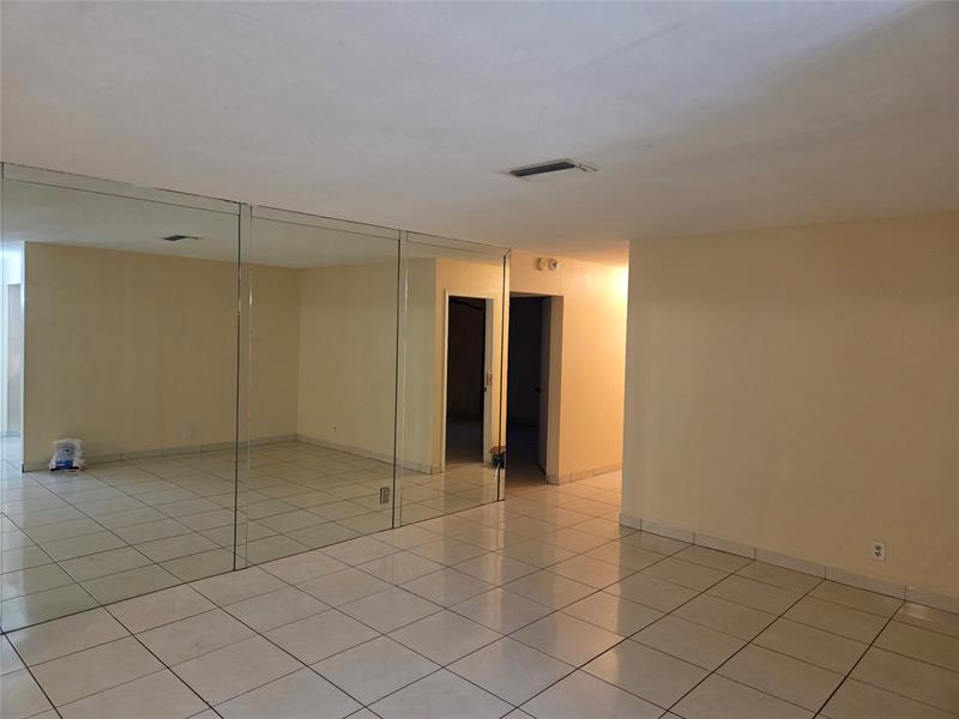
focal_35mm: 23
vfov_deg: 58.9
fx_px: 637
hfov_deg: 73.9
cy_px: 360
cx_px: 480
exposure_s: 1/120
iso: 640
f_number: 1.8
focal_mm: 5.4
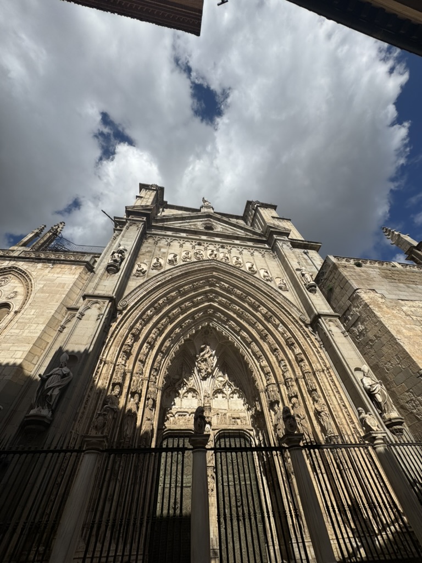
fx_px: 228
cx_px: 211
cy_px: 282
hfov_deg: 85.7
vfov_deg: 102.1
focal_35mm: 14
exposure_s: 1/3717
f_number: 2.2
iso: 40
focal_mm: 2.22
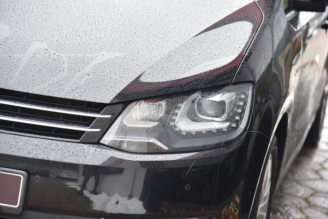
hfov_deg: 17.1
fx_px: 1094
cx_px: 164
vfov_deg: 11.4
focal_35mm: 120
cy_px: 110
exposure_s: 1/60
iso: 500
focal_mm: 120
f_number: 4
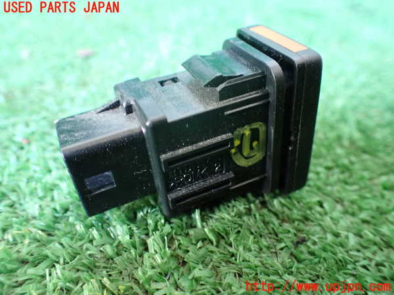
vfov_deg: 46.8
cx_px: 197
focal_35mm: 30
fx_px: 341
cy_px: 148
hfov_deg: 60.0
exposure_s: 1/30
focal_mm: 5.4
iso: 800
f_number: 2.3
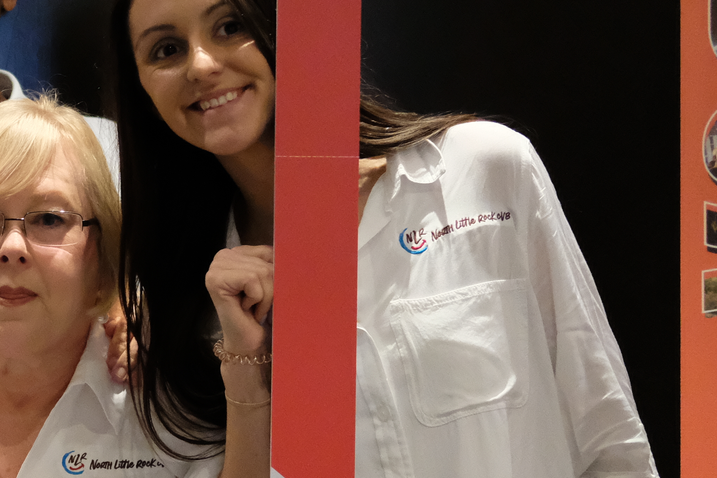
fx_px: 3107
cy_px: 224
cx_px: -231
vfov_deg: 8.8
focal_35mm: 156
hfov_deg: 12.7
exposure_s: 1/280
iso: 6400
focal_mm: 35
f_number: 2
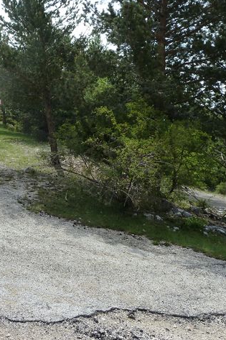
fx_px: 415
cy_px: 154
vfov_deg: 44.5
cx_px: 28
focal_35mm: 44
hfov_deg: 29.4
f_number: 5
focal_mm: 4.1
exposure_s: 1/400
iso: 125
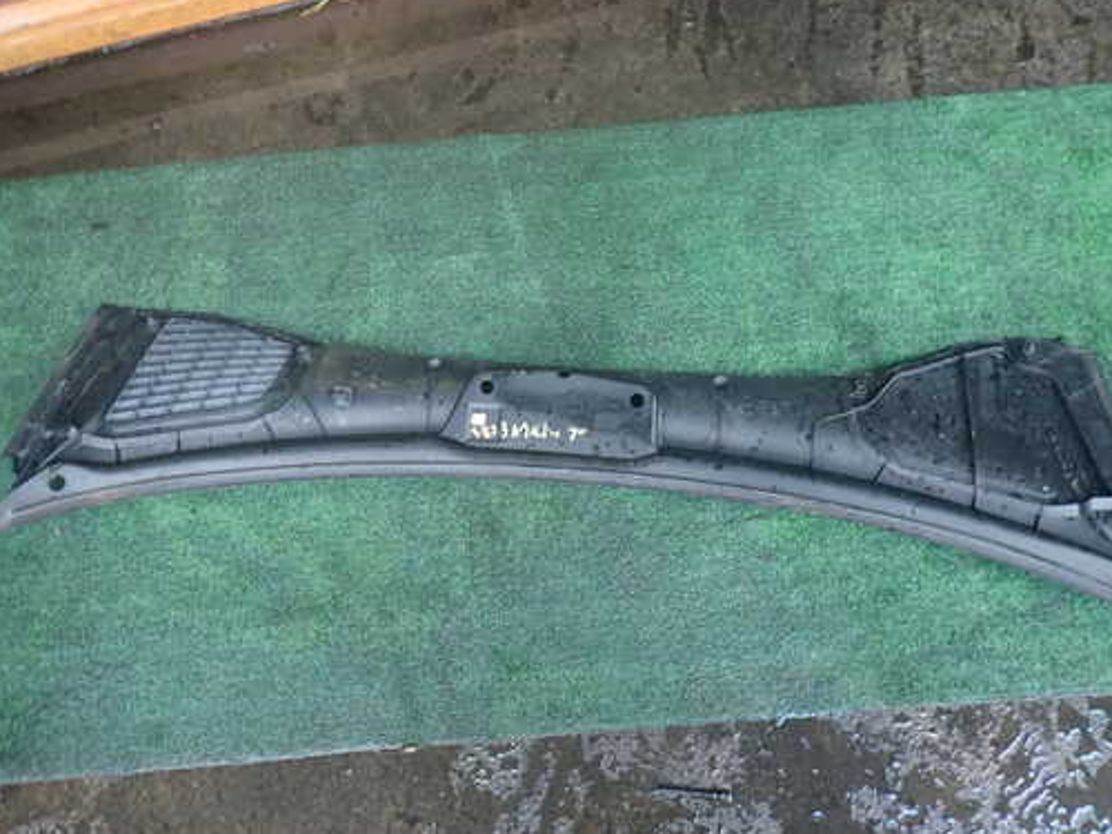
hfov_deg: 59.9
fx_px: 964
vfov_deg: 46.8
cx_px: 589
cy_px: 434
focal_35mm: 30
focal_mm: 4.5
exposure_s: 1/100
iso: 200
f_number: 2
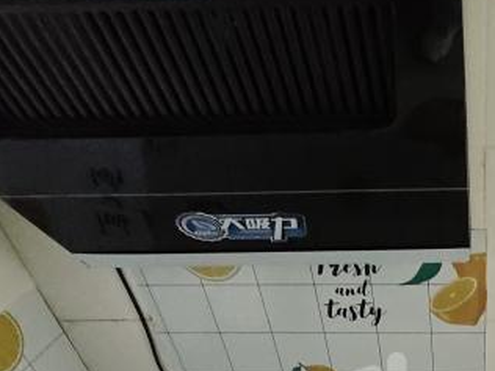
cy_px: 396
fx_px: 543
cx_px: 462
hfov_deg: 43.8
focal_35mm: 38
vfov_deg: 33.5
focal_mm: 1.91
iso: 640
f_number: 2.2
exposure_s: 1/25
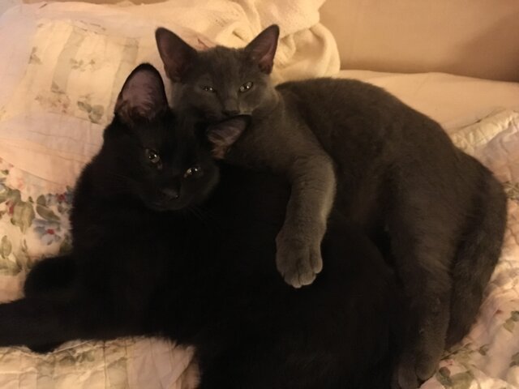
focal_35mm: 29
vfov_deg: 48.2
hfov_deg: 61.7
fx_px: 435
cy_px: 194
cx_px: 260
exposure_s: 1/15
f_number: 2.2
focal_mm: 4.15
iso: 1000
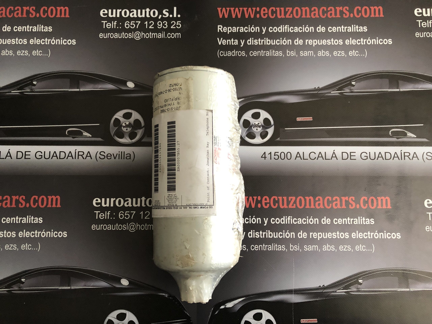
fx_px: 349
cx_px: 216
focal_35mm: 28
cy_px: 162
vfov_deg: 49.7
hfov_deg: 63.4
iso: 80
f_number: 1.8
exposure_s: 1/15
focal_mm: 3.99
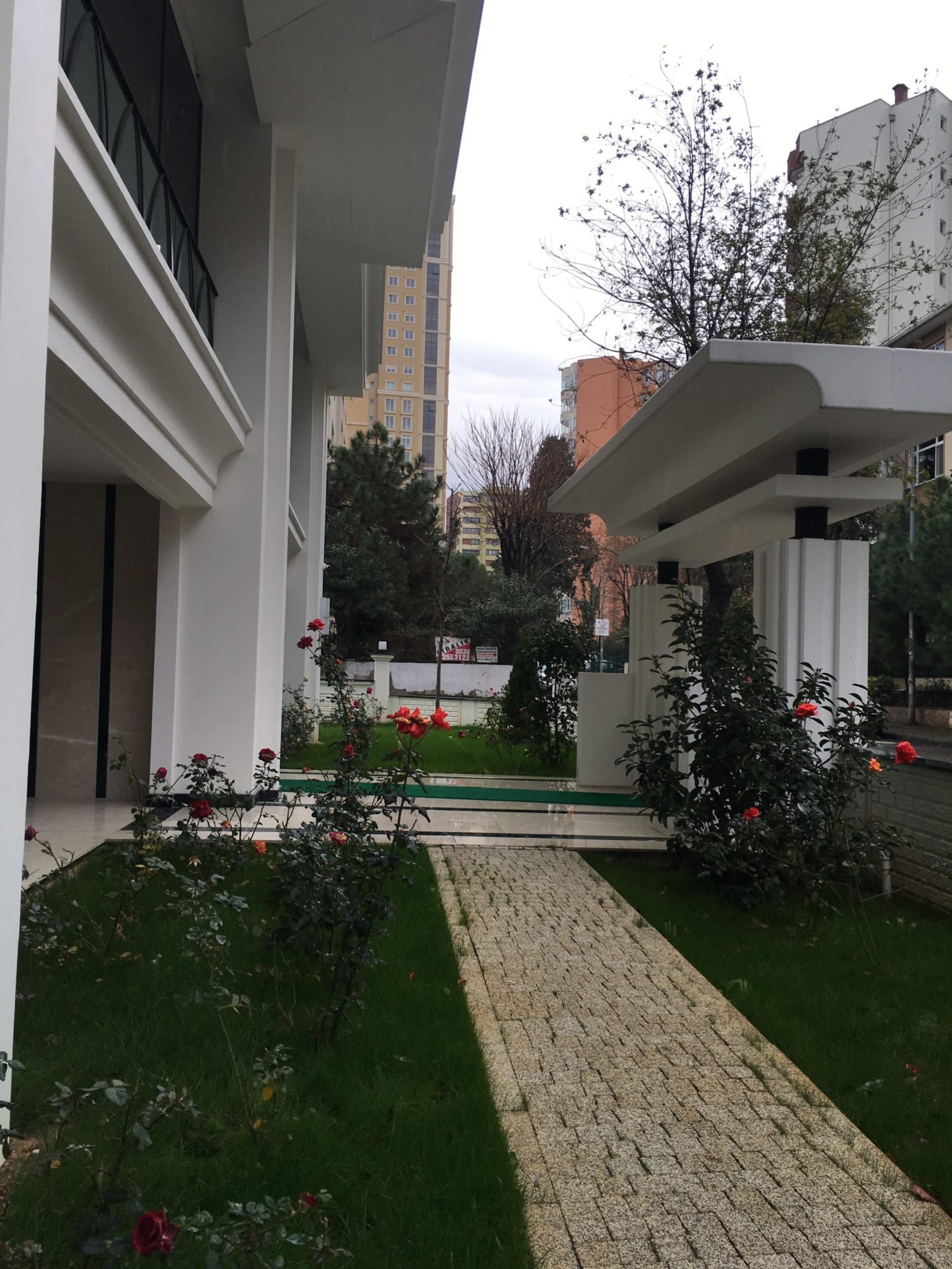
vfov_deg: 61.7
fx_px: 1063
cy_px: 634
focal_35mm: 29
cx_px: 476
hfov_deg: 48.2
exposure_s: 1/292
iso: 25
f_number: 2.2
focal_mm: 4.15
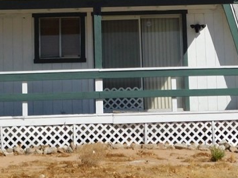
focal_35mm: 146
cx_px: 102
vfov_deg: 10.1
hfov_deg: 13.5
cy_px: 7
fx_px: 1003
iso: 125
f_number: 7.6
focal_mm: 9
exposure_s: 1/500
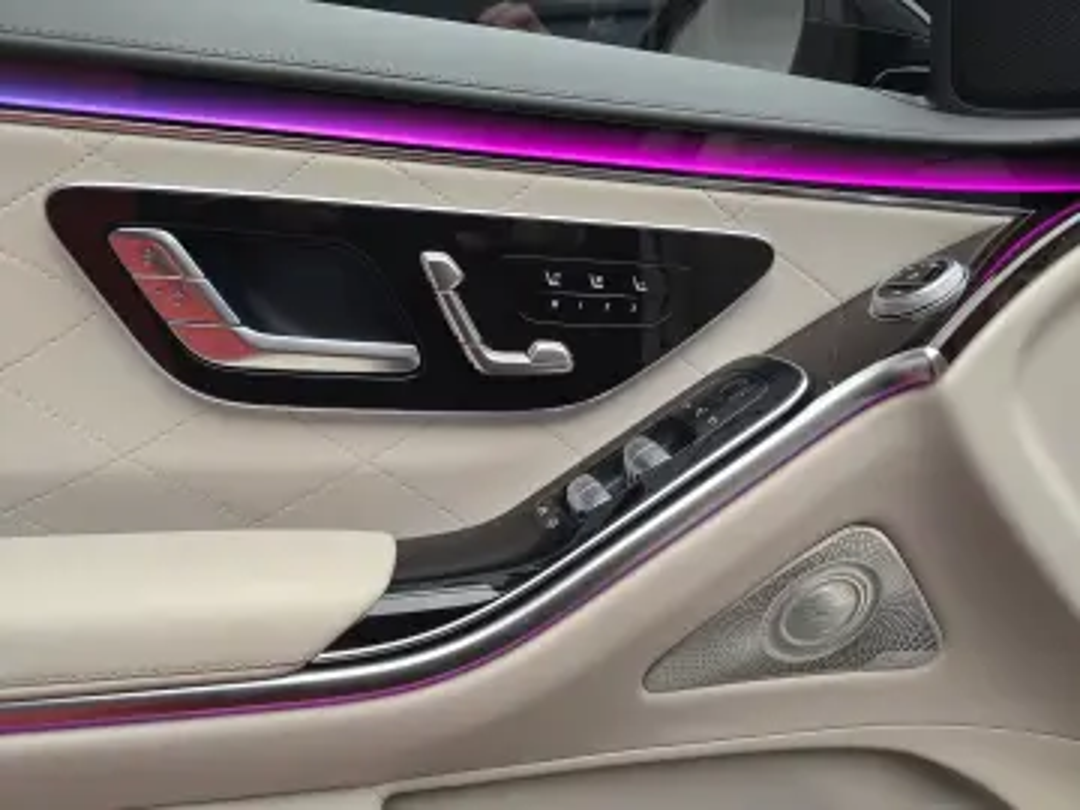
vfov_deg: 58.9
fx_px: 718
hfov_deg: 73.9
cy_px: 405
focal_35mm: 23
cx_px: 540
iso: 200
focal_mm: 6.3
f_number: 1.7
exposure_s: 1/180
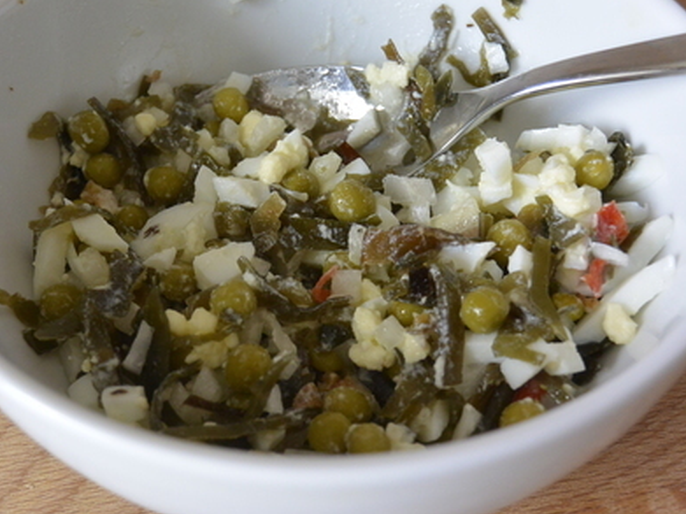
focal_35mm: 52
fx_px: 1030
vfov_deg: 28.0
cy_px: 253
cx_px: 321
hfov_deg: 36.8
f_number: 4.5
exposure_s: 1/100
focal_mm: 17.7
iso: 800
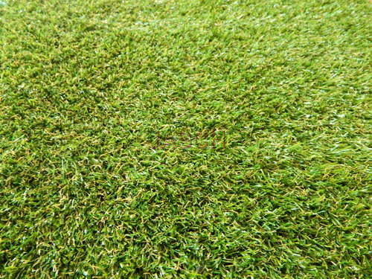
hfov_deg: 52.6
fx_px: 376
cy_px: 140
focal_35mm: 35
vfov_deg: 40.7
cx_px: 186
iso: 400
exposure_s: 1/10
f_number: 3.3
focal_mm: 6.2
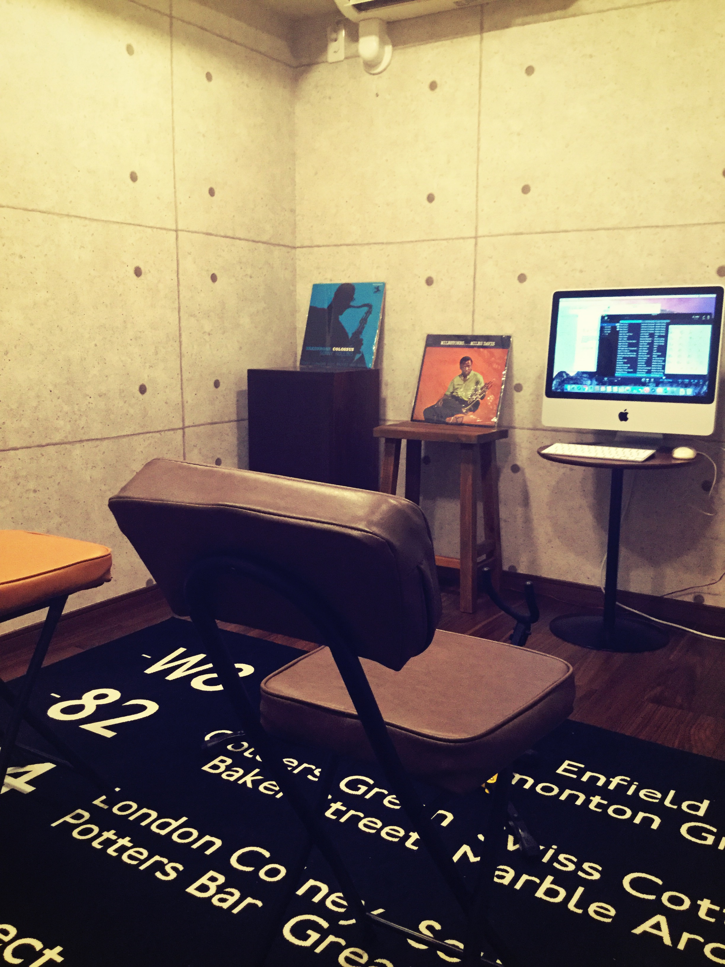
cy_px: 484
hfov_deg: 45.4
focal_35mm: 31
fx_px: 866
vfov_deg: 58.4
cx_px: 362
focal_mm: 3.3
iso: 200
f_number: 2.4
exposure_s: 1/24
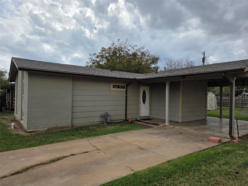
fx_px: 165
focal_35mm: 23
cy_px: 93
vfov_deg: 58.9
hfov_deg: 73.9
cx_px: 124
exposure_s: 1/7944
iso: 64
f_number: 1.7
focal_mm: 6.3
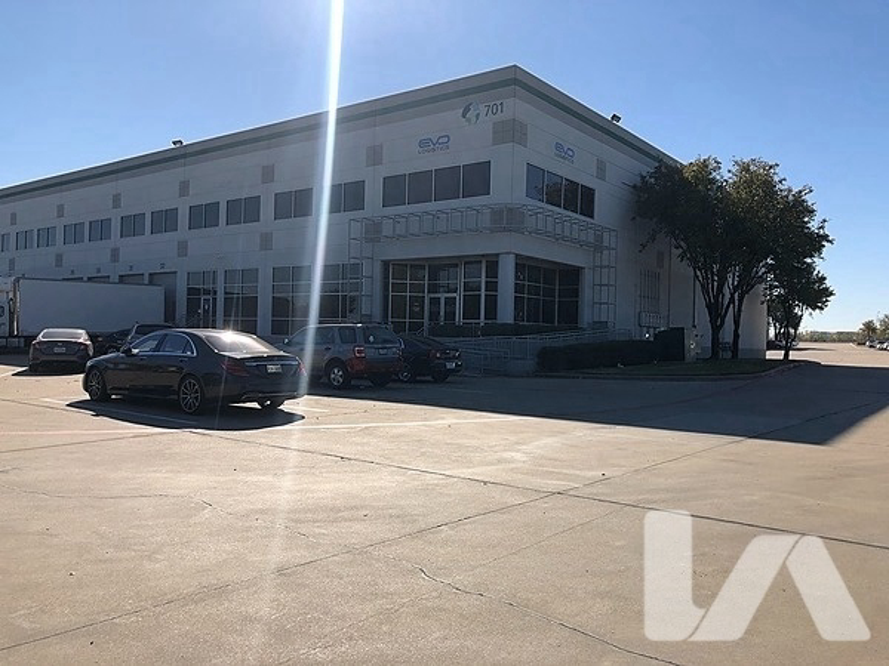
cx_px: 444
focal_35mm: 28
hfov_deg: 63.4
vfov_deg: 49.7
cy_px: 333
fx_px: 719
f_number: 1.8
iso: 25
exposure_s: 1/3040
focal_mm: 4
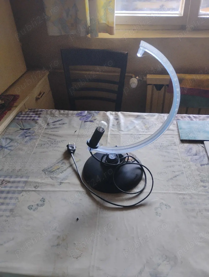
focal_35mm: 28
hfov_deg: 49.9
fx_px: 225
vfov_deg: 63.4
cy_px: 138
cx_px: 104
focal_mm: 4.26
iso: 750
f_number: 1.8
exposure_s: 1/50
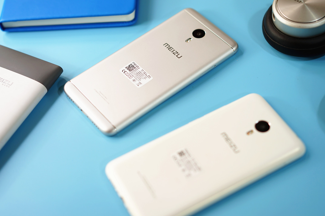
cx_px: 151
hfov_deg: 28.1
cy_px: 77
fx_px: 650
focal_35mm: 72
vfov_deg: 18.9
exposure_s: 1/60
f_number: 2.2
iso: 100
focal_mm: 55
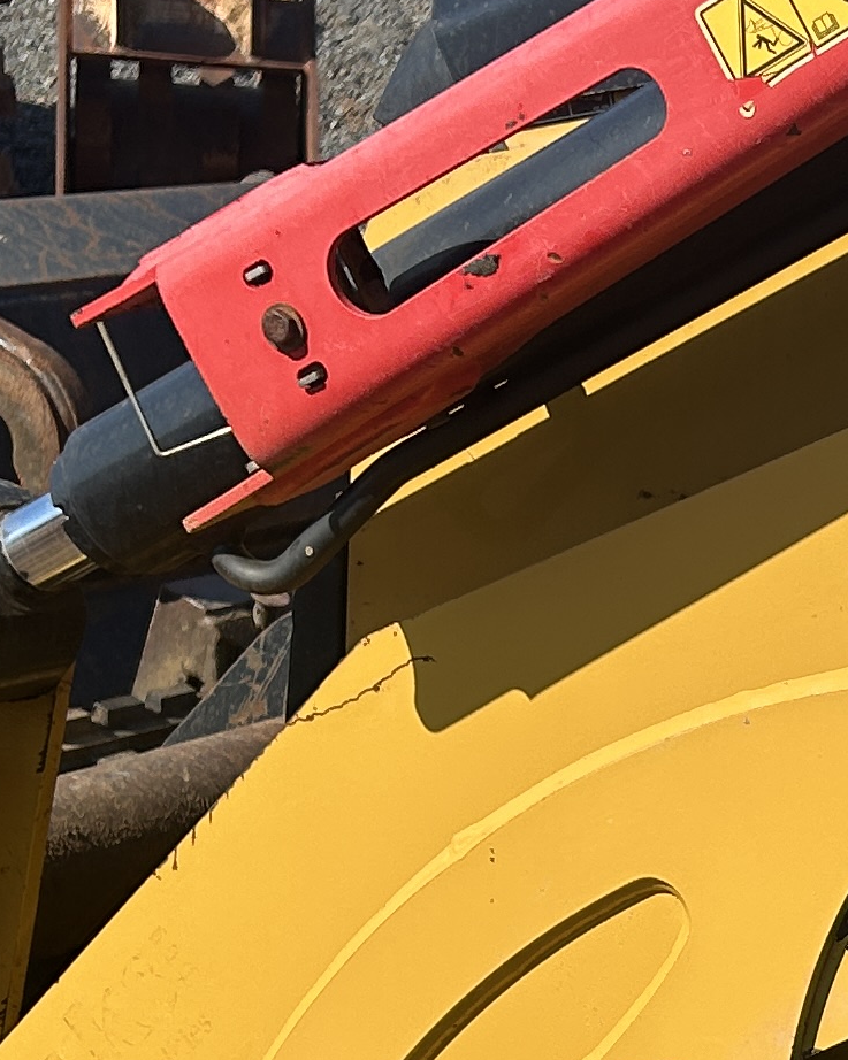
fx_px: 3484
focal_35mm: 111
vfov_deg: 17.1
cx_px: 1097
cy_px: 898
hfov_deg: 13.4
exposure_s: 1/3831
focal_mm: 5.7
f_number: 1.5
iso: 50
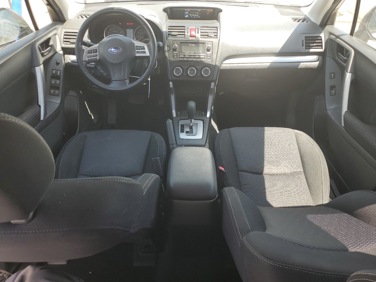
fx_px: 282
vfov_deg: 53.1
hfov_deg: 67.3
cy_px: 141
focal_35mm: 26
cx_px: 188
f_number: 1.5
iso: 50
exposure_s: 1/244
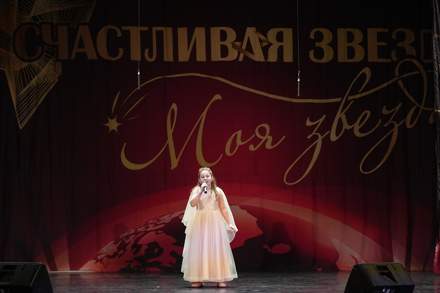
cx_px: 220
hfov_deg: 19.5
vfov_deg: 13.0
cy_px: 146
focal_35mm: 105
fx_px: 1283
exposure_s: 1/400
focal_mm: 70
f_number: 2.8
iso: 2000
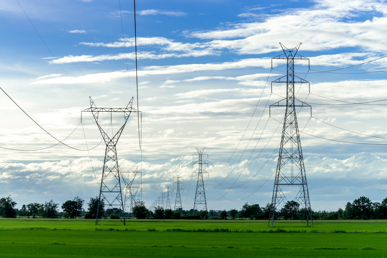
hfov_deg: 17.9
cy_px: 129
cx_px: 194
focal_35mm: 114
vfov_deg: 12.0
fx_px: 1225
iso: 200
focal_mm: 114
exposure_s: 1/640
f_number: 8
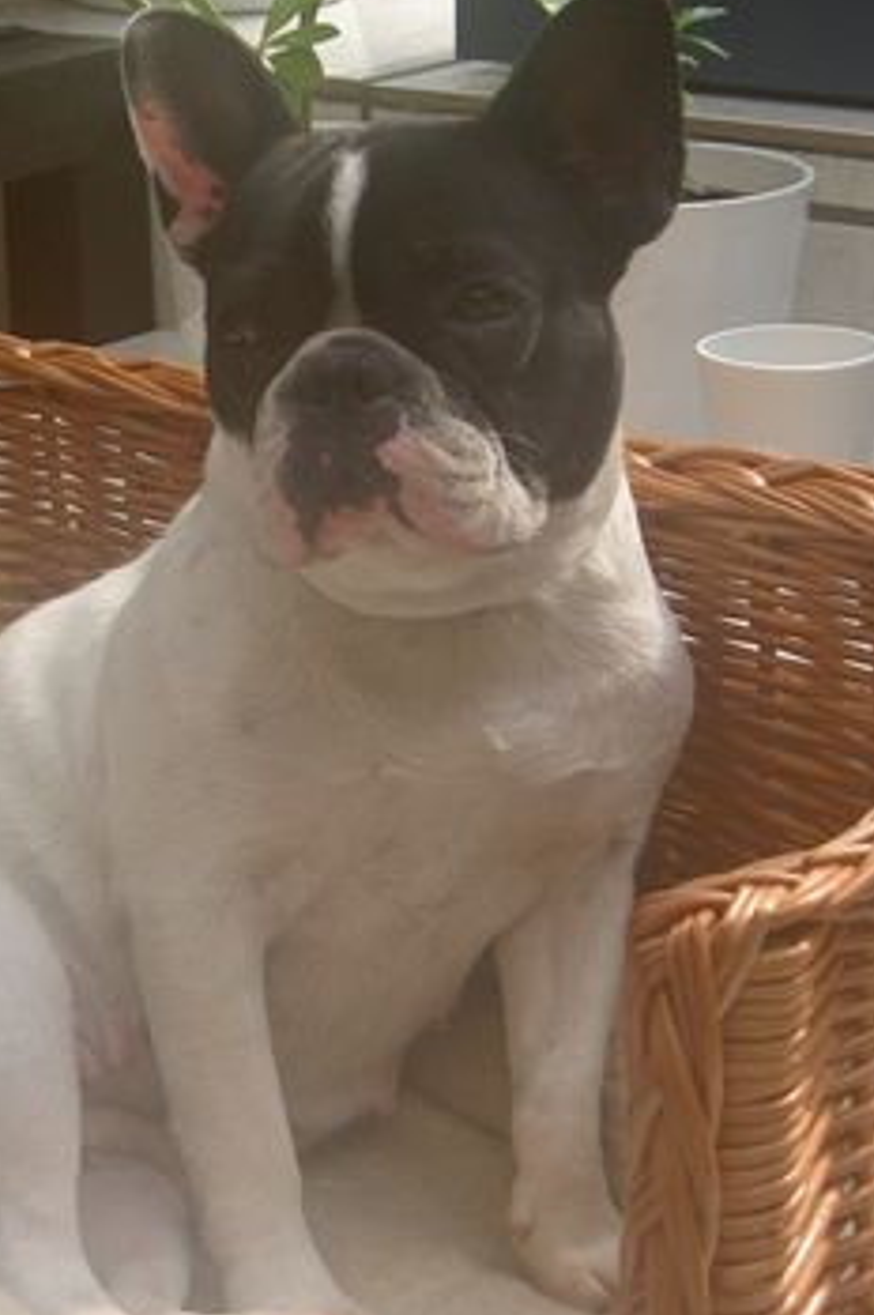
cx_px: 271
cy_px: 754
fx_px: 3831
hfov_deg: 13.0
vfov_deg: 19.5
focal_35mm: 105
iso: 50
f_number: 3.3
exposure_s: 1/320
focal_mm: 11.3
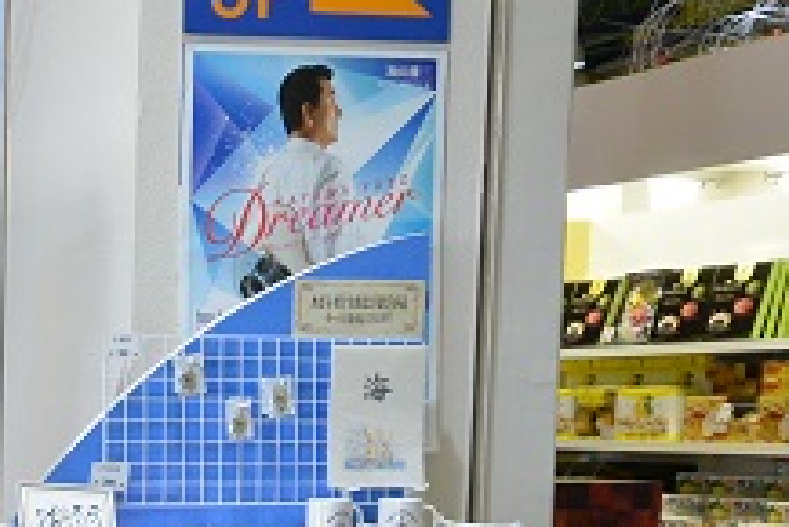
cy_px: 667
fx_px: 2061
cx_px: -251
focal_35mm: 94
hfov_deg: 19.8
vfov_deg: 14.0
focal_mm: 12.7
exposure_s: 1/30
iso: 800
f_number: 3.8
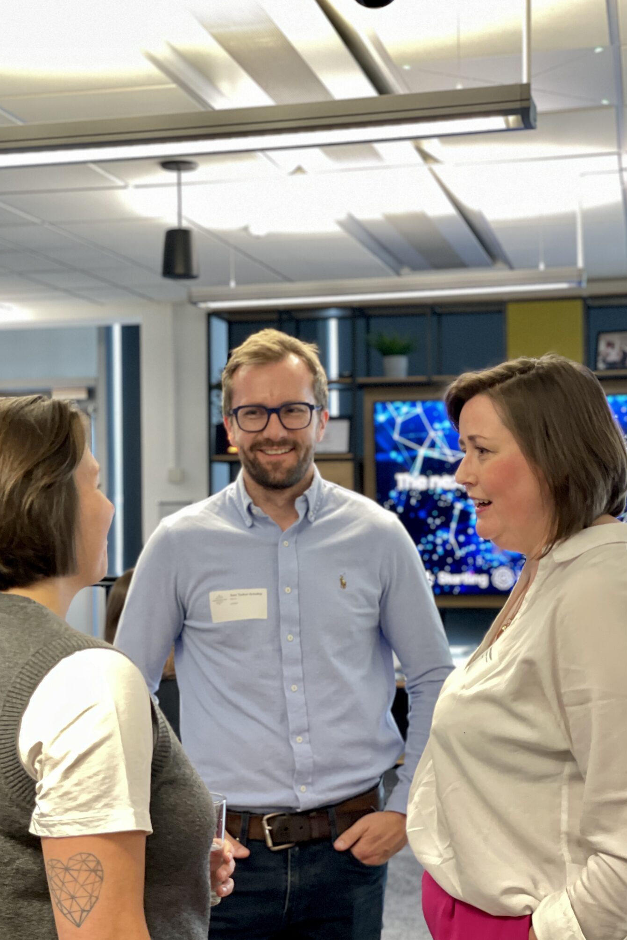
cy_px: 474
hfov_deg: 24.6
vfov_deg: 36.2
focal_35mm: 55
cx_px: 310
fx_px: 1437
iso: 200
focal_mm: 6
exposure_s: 1/40
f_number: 2
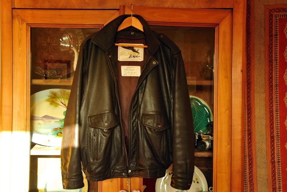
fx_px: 335
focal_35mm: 42
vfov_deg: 32.0
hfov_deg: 46.4
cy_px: 96
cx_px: 144
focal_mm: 15.7
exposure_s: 1/100
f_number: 5.6
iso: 800
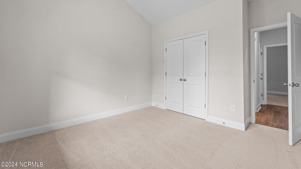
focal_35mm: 15
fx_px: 120
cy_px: 71
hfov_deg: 103.0
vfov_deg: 70.1
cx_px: 154
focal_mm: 14
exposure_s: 1/5
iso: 400
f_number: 8
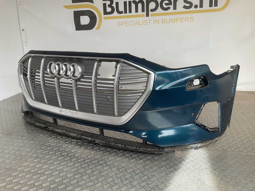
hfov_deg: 61.7
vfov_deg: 48.2
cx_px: 128
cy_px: 96
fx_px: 214
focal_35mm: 29
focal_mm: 3
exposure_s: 1/120
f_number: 1.8
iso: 25
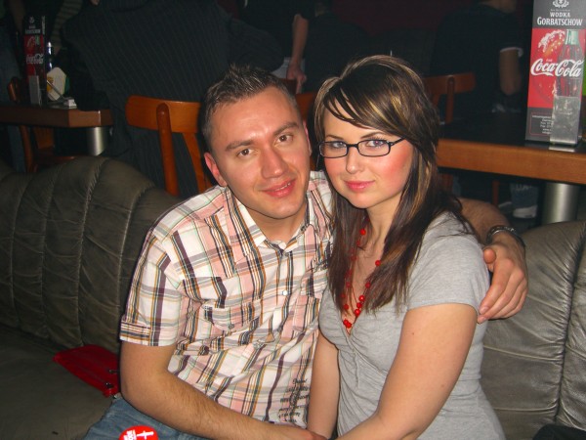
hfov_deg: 49.0
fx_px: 643
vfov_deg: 37.7
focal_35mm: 38
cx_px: 293
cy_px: 220
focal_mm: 7.9
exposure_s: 1/60
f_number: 2.8
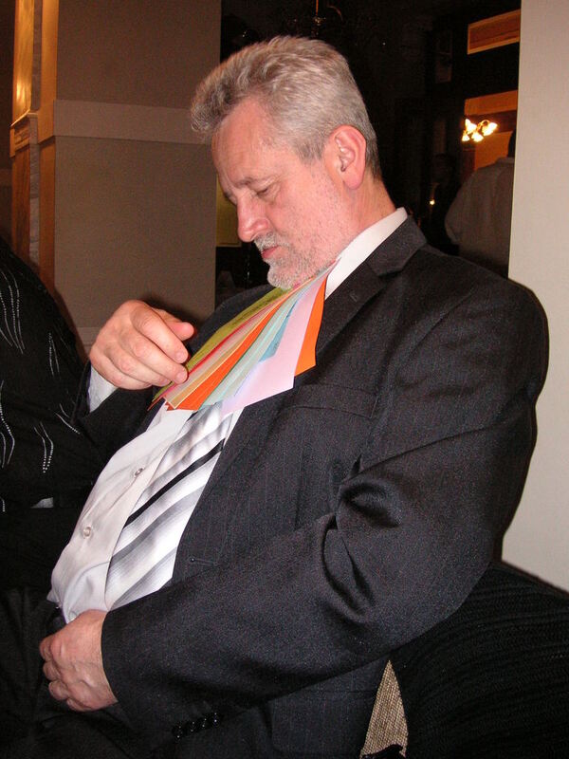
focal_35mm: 37
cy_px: 380
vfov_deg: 50.1
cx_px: 284
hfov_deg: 38.7
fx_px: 811
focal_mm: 6.1
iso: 160
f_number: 2.8
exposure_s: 1/45
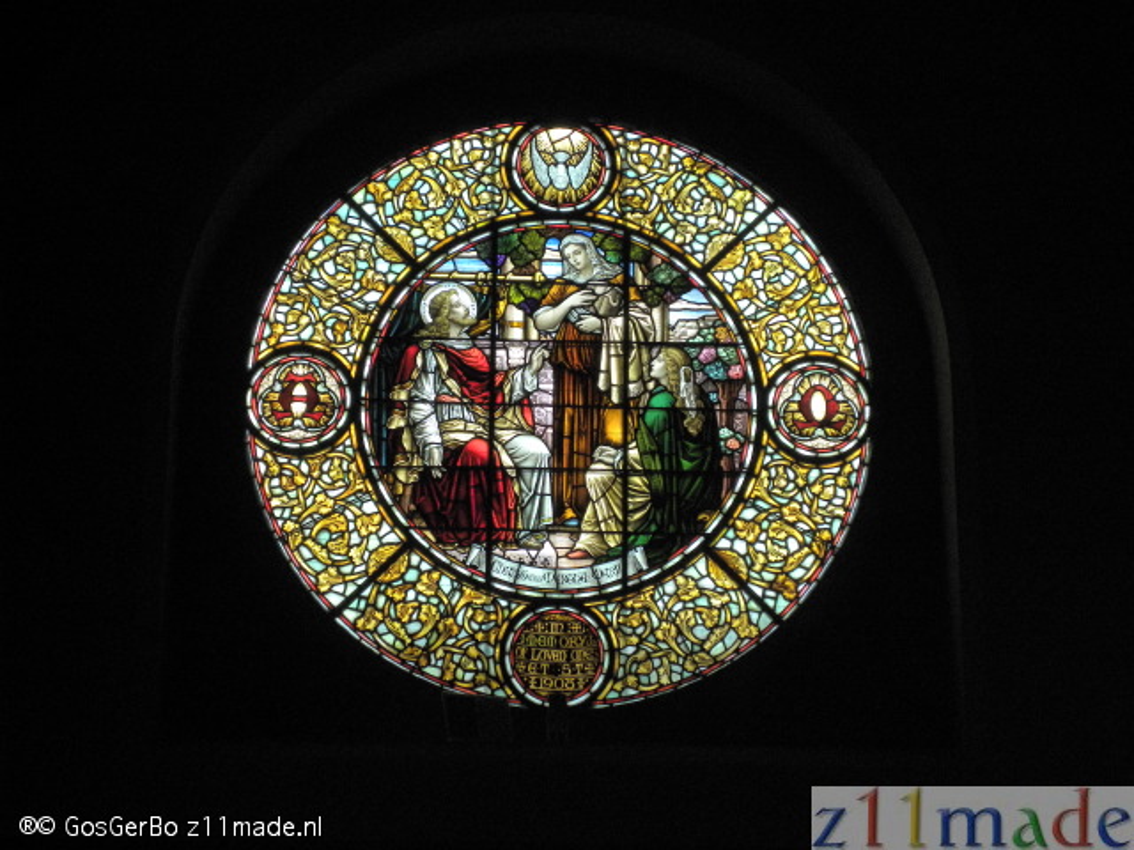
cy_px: 425
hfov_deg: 23.0
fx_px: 2785
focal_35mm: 85
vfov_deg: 17.4
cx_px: 567
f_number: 4
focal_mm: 15.1
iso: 254
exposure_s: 1/103
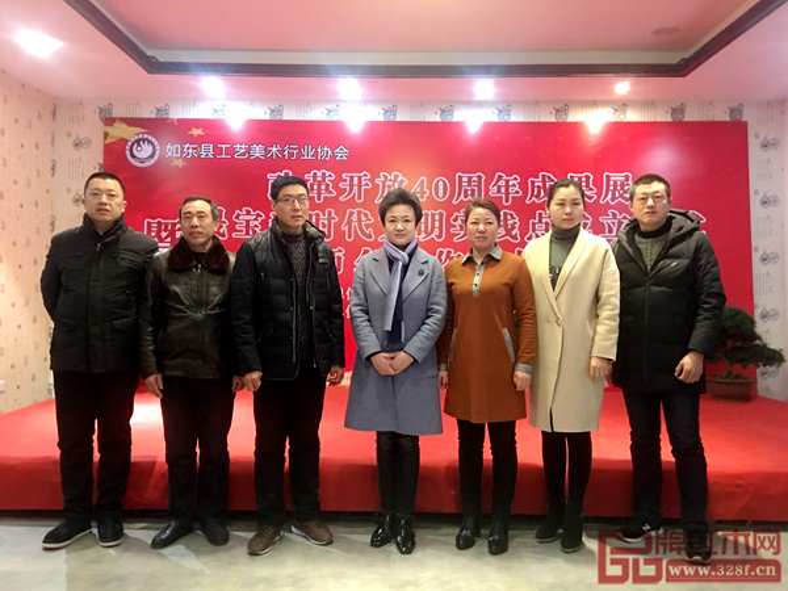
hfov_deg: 61.7
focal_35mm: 29
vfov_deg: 48.2
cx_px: 394
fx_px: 660
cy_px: 296
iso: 160
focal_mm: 4.15
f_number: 2.2
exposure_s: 1/8
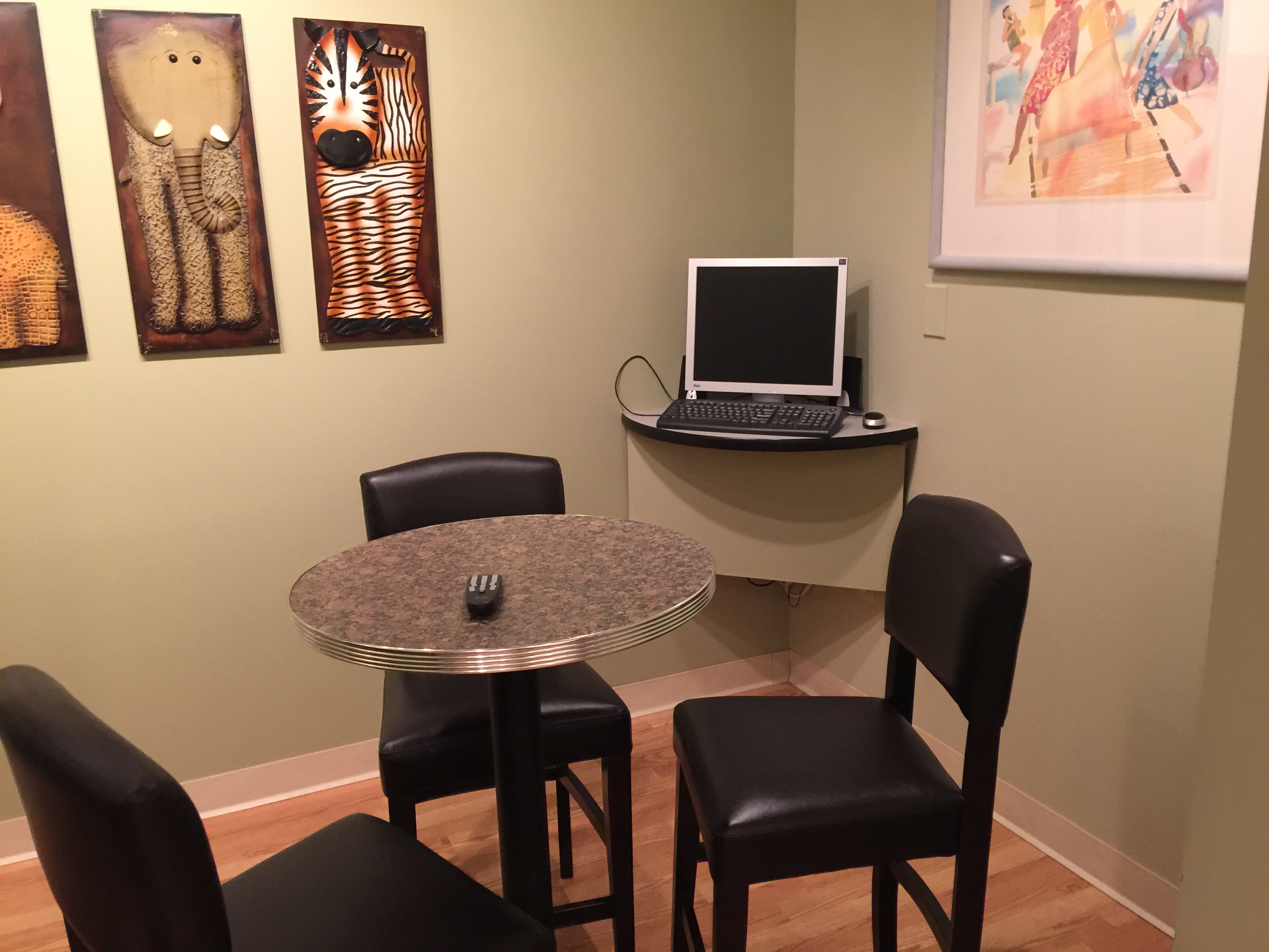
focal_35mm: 29
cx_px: 634
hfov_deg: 61.7
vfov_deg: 48.2
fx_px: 1063
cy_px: 476
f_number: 2.2
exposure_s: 1/10
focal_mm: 4.15
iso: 100
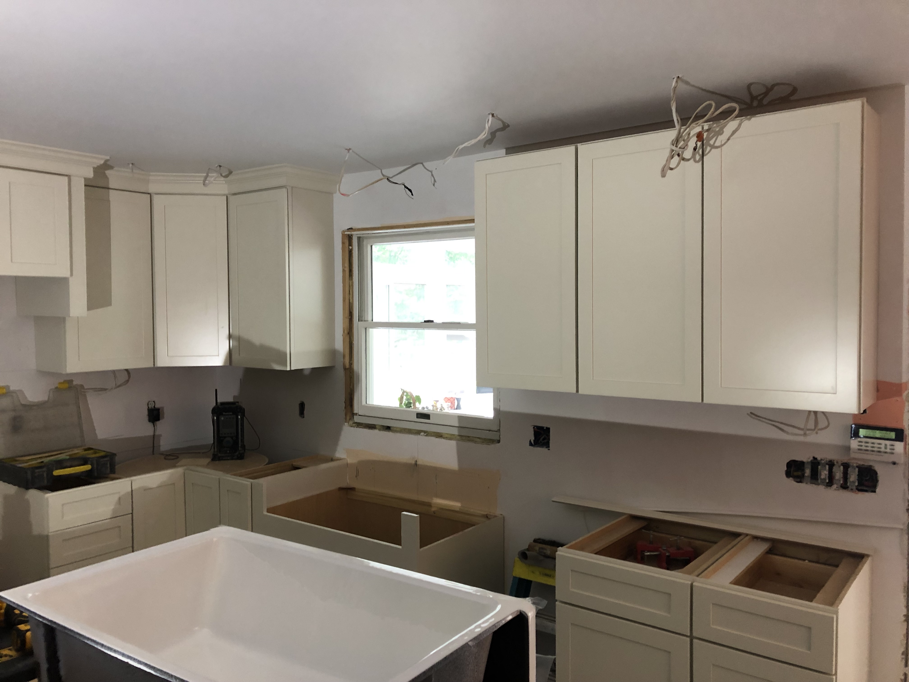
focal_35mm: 28
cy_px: 341
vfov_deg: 49.7
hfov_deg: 63.4
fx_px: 735
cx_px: 454
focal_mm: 3.99
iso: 50
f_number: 1.8
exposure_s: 1/15
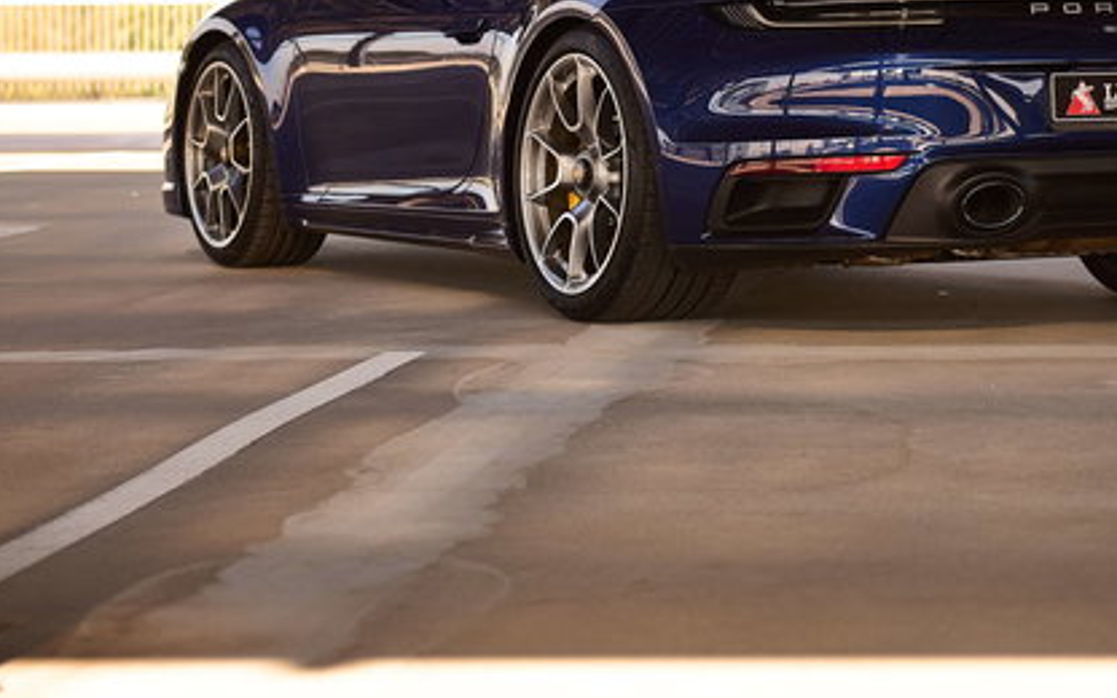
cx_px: 720
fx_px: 3775
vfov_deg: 10.5
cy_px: 60
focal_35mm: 124
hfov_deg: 16.8
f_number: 2.8
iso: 160
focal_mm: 66
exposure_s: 1/400
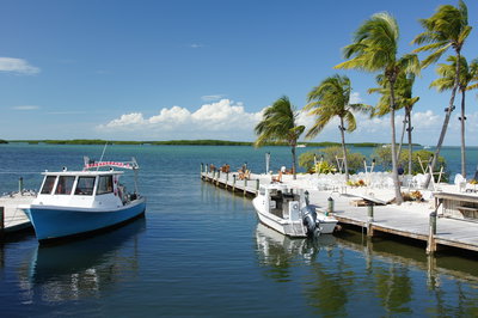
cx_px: 239
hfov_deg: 53.2
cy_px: 159
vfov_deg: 36.8
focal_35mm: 36
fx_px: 478
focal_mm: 24
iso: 200
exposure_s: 1/200
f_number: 6.3
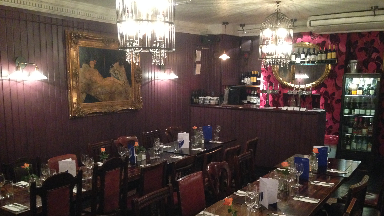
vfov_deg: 32.7
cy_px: 133
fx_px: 367
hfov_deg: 55.3
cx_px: 192
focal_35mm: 36
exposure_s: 1/15
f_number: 2.4
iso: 640
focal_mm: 4.12
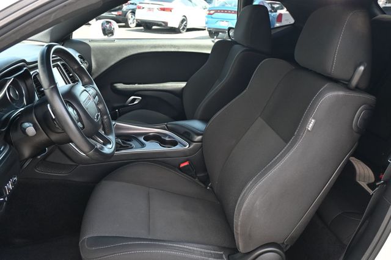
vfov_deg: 44.6
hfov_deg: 63.2
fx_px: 318
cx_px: 196
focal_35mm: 29
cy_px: 130
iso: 400
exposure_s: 1/160
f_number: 3.8
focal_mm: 19.5
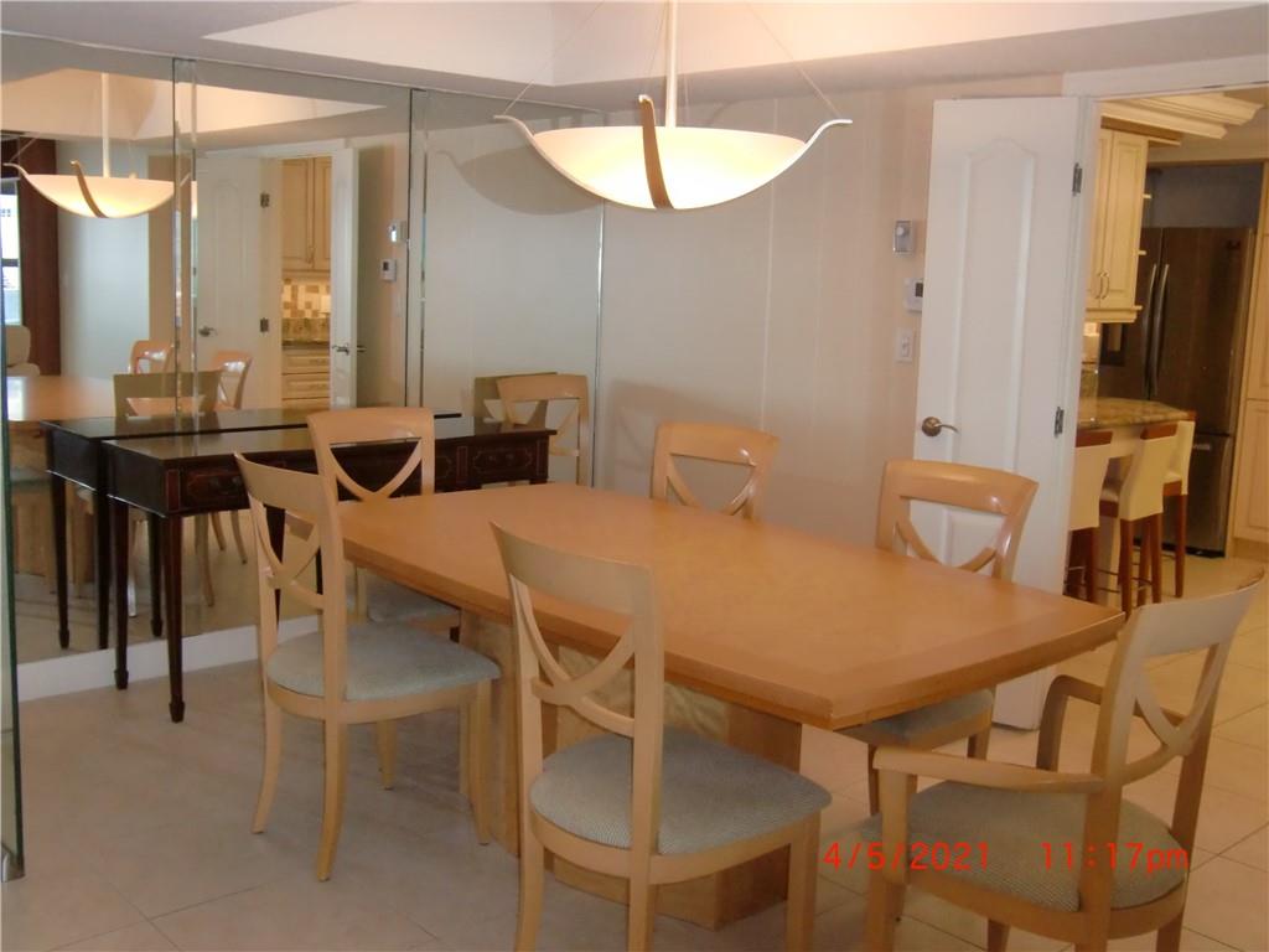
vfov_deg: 41.8
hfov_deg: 54.0
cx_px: 634
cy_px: 476
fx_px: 1246
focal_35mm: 34
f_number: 3.6
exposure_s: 1/60
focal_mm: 6.1
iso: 400
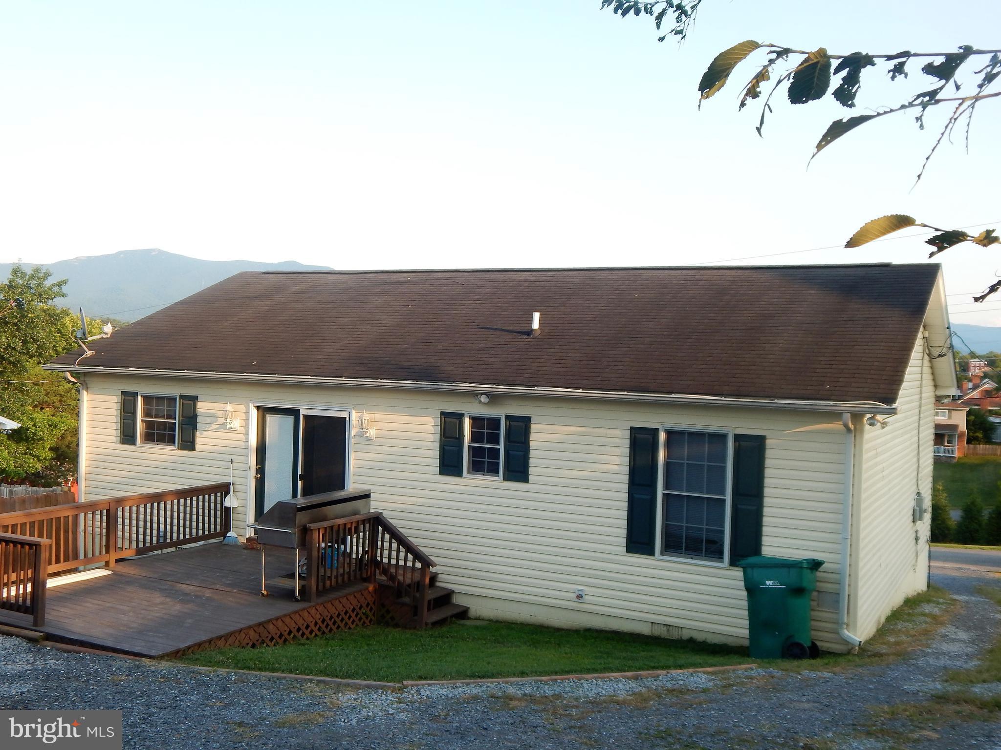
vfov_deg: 41.8
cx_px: 500
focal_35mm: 34
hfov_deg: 54.0
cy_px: 375
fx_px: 983
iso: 125
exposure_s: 1/250
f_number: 3.3
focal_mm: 6.1
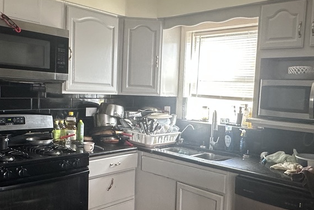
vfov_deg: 35.9
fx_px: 323
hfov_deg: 51.9
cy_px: 121
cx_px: 163
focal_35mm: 37
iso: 250
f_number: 2.2
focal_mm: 2.22
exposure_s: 1/99
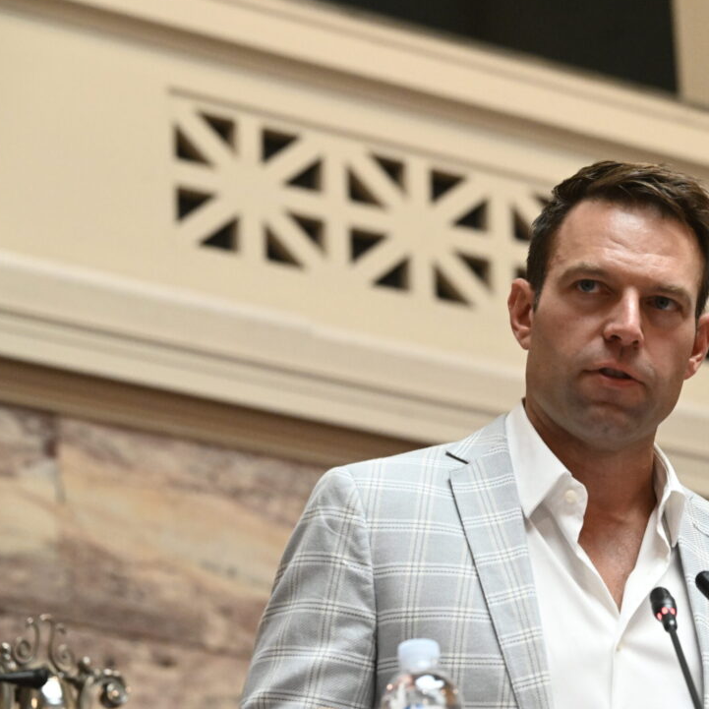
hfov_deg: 9.5
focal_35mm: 184
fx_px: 4264
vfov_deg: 9.5
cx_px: 560
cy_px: 347
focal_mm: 130
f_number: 5.6
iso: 6400
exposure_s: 1/400
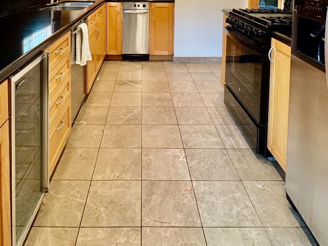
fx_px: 275
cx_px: 145
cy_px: -8
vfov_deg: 41.1
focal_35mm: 29
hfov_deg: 61.5
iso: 250
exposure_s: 1/60
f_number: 2.2
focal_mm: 2.22
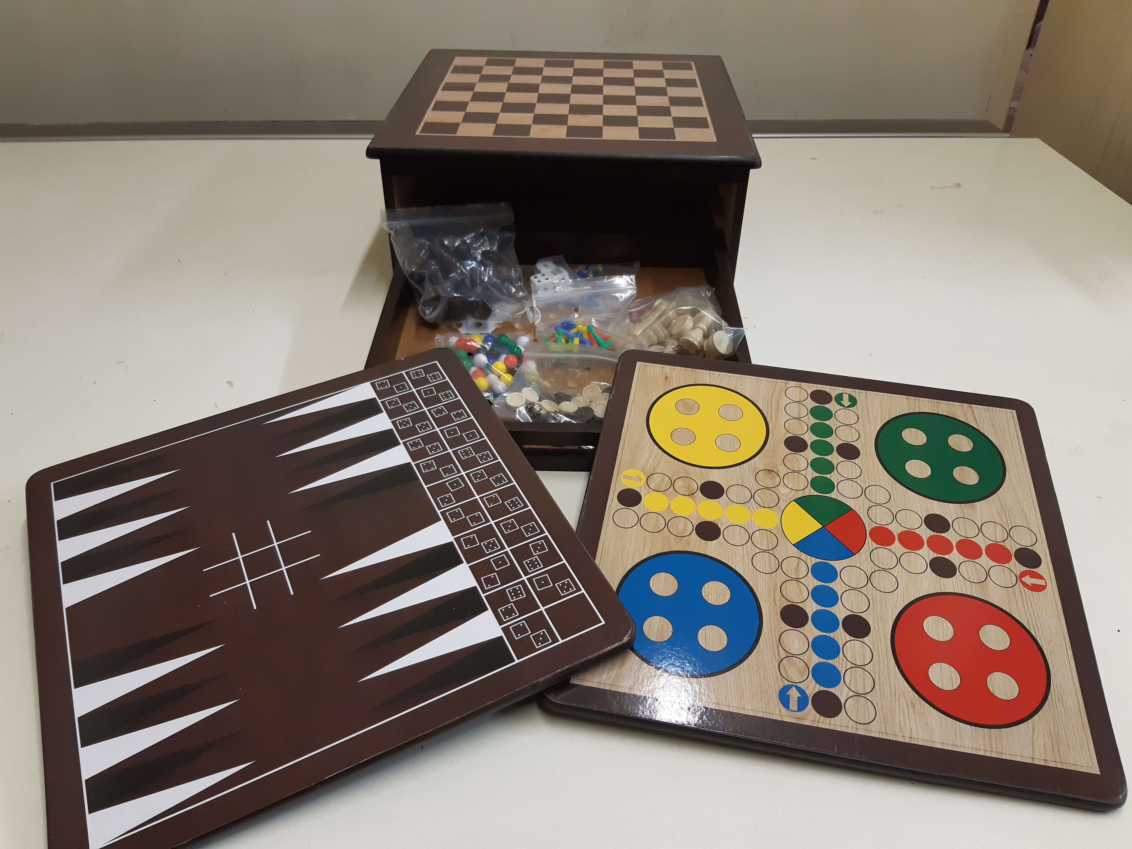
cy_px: 424
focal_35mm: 26
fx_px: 850
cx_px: 566
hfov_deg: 67.3
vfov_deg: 53.1
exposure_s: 1/50
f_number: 1.7
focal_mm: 3.92
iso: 125
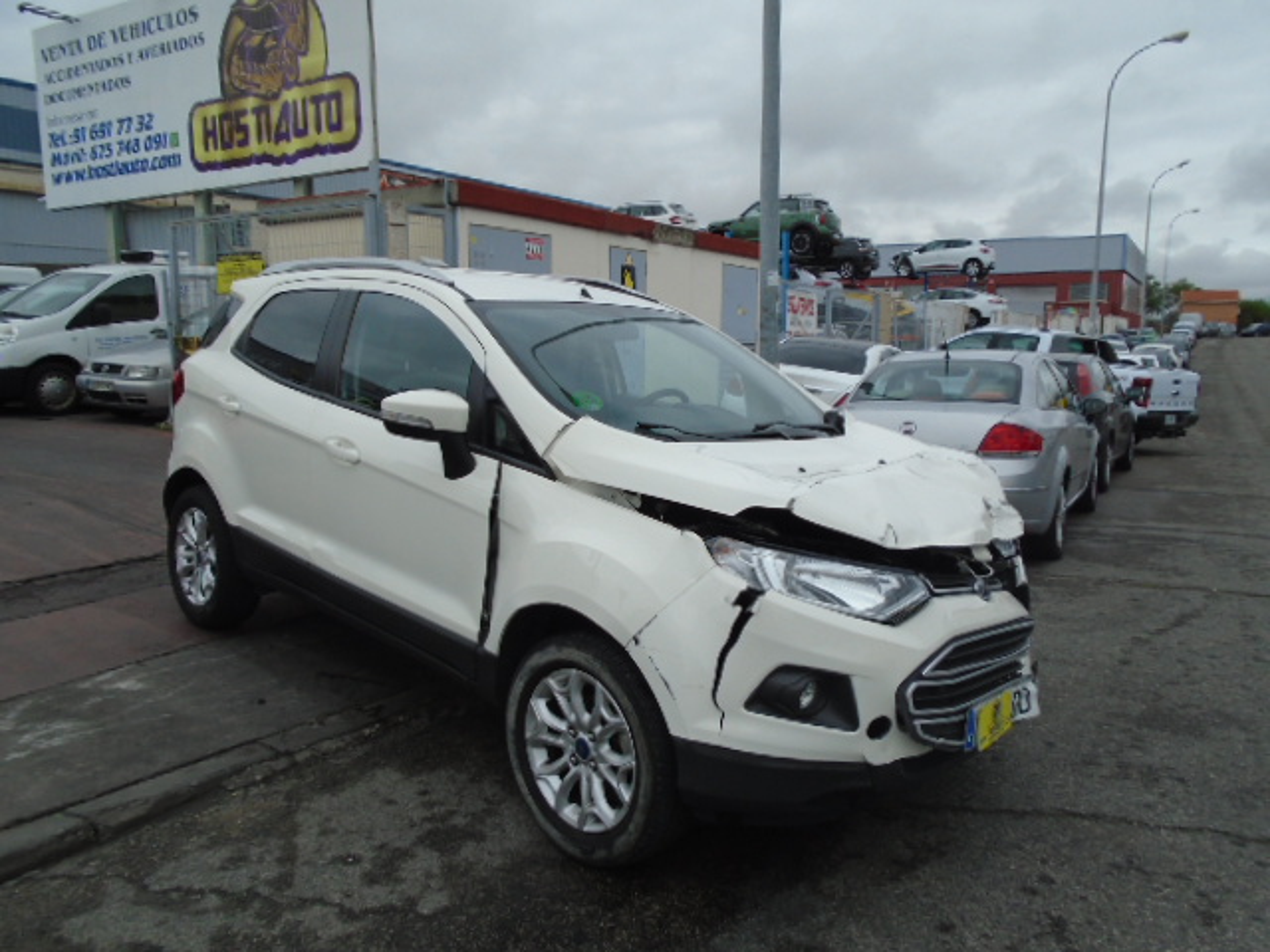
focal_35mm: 26
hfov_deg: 67.3
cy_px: 476
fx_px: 954
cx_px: 635
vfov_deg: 53.1
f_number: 8
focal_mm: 4.6
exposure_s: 1/200
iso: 100
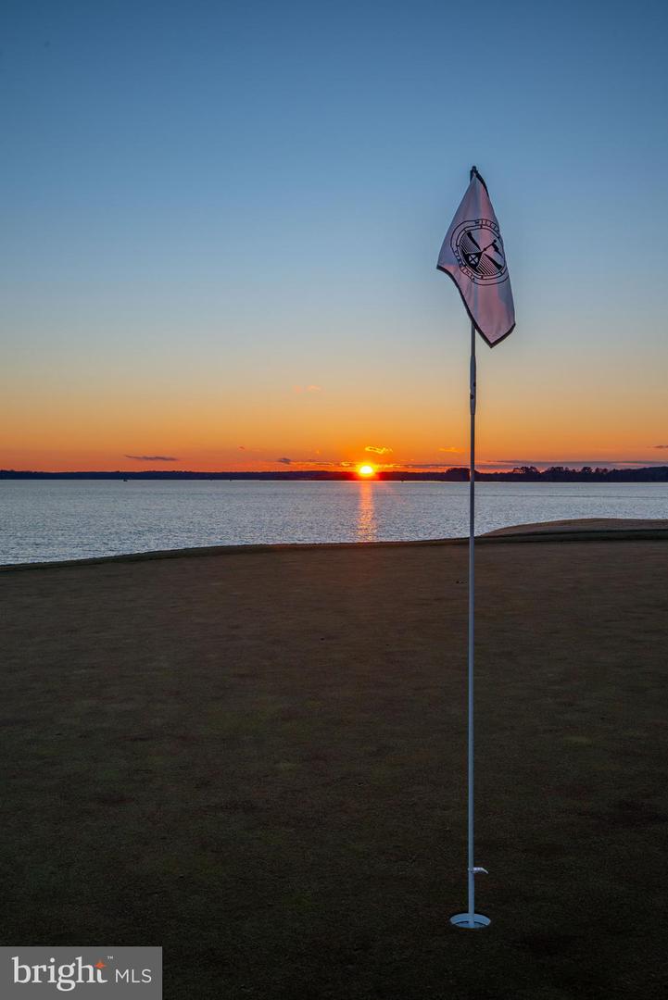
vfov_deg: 54.4
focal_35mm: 35
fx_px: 973
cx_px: 334
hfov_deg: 37.9
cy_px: 500
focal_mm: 35
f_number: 11
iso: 320
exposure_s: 1/125
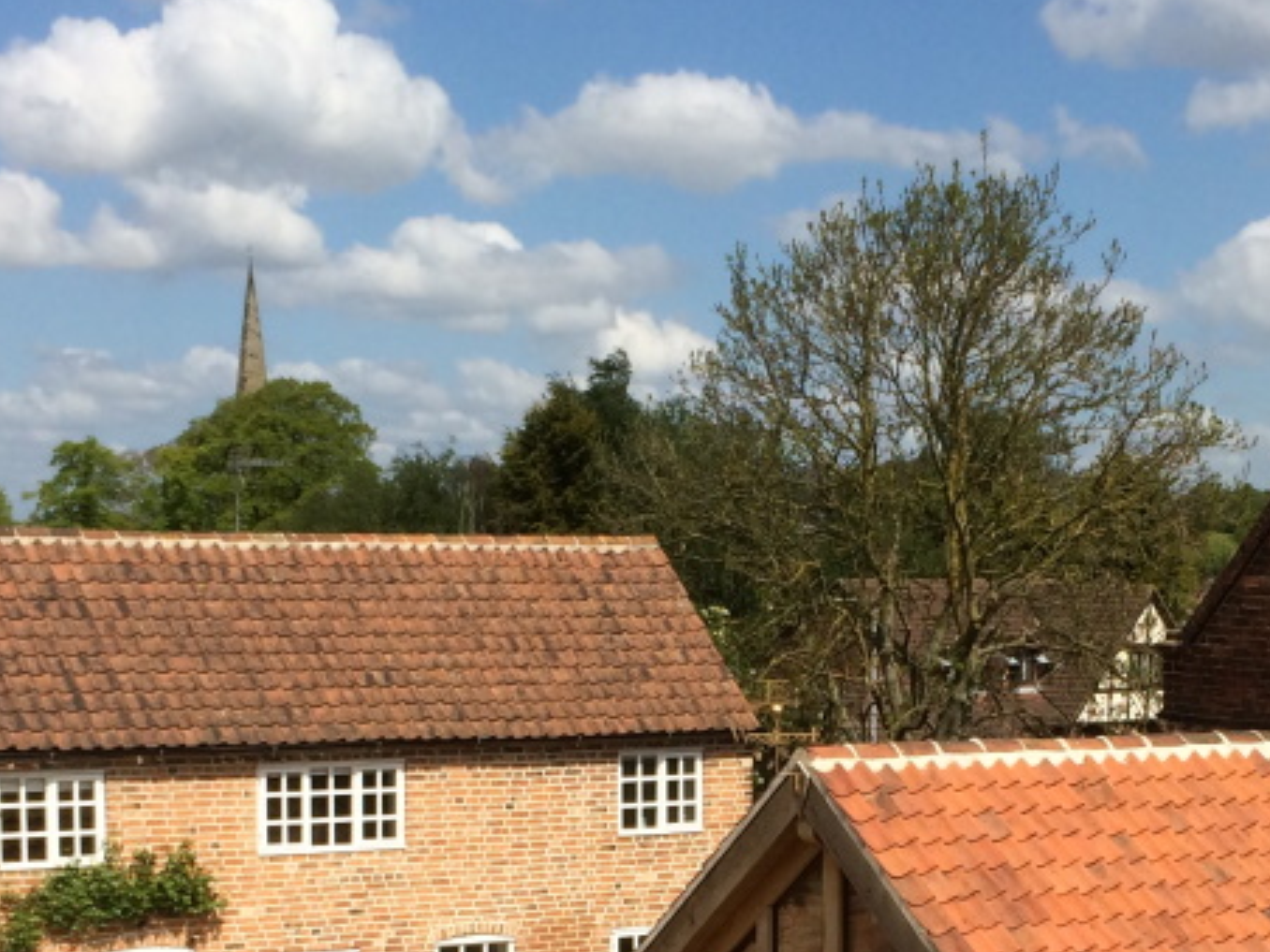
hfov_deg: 25.3
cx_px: 775
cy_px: 955
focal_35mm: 77
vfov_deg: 18.6
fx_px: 2825
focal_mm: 4.15
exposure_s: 1/3165
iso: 32
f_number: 2.2
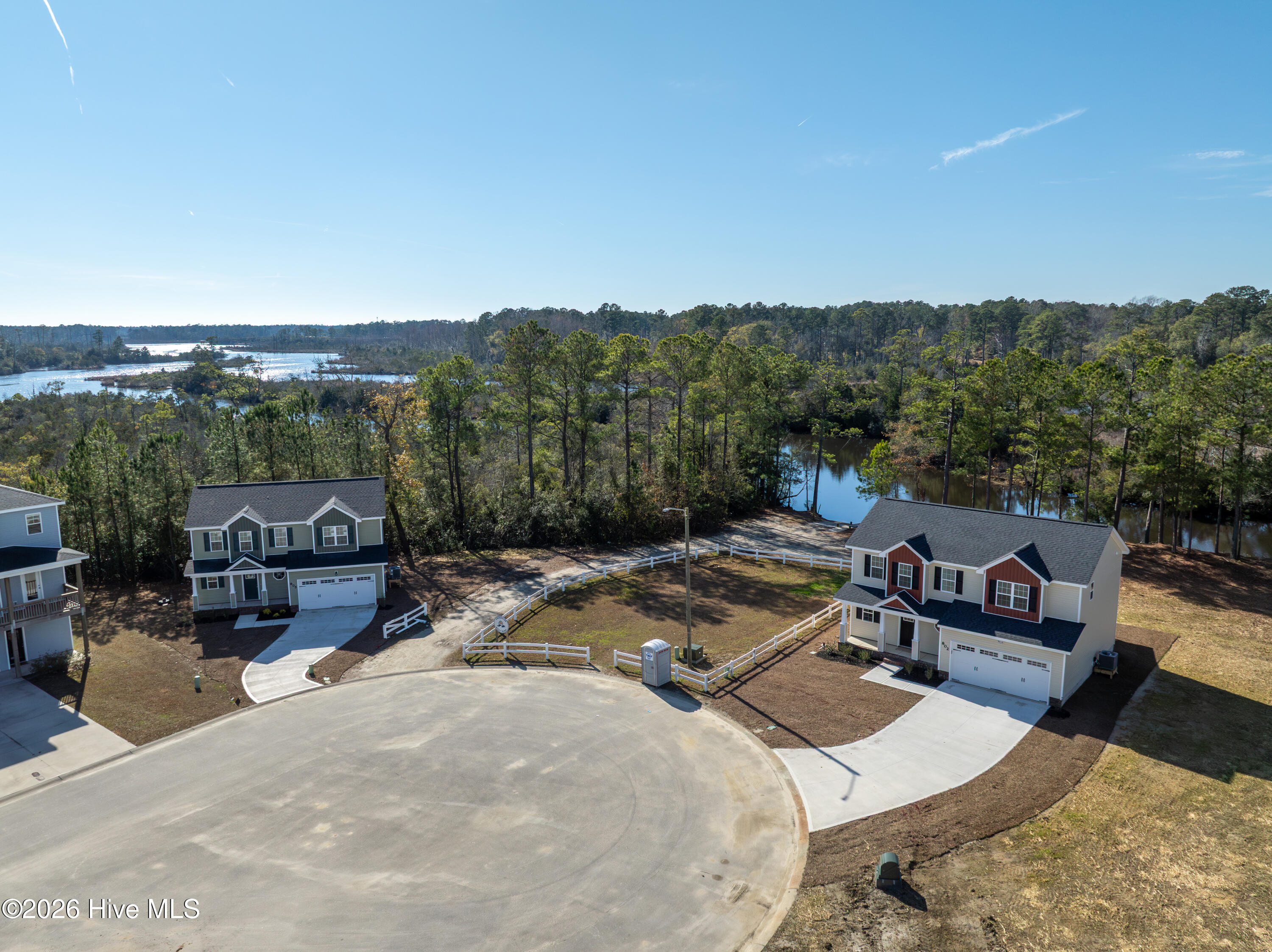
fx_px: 881
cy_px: 476
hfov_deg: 71.6
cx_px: 636
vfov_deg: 56.8
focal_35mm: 24
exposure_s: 1/400
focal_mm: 12.29
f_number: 2.8
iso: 180
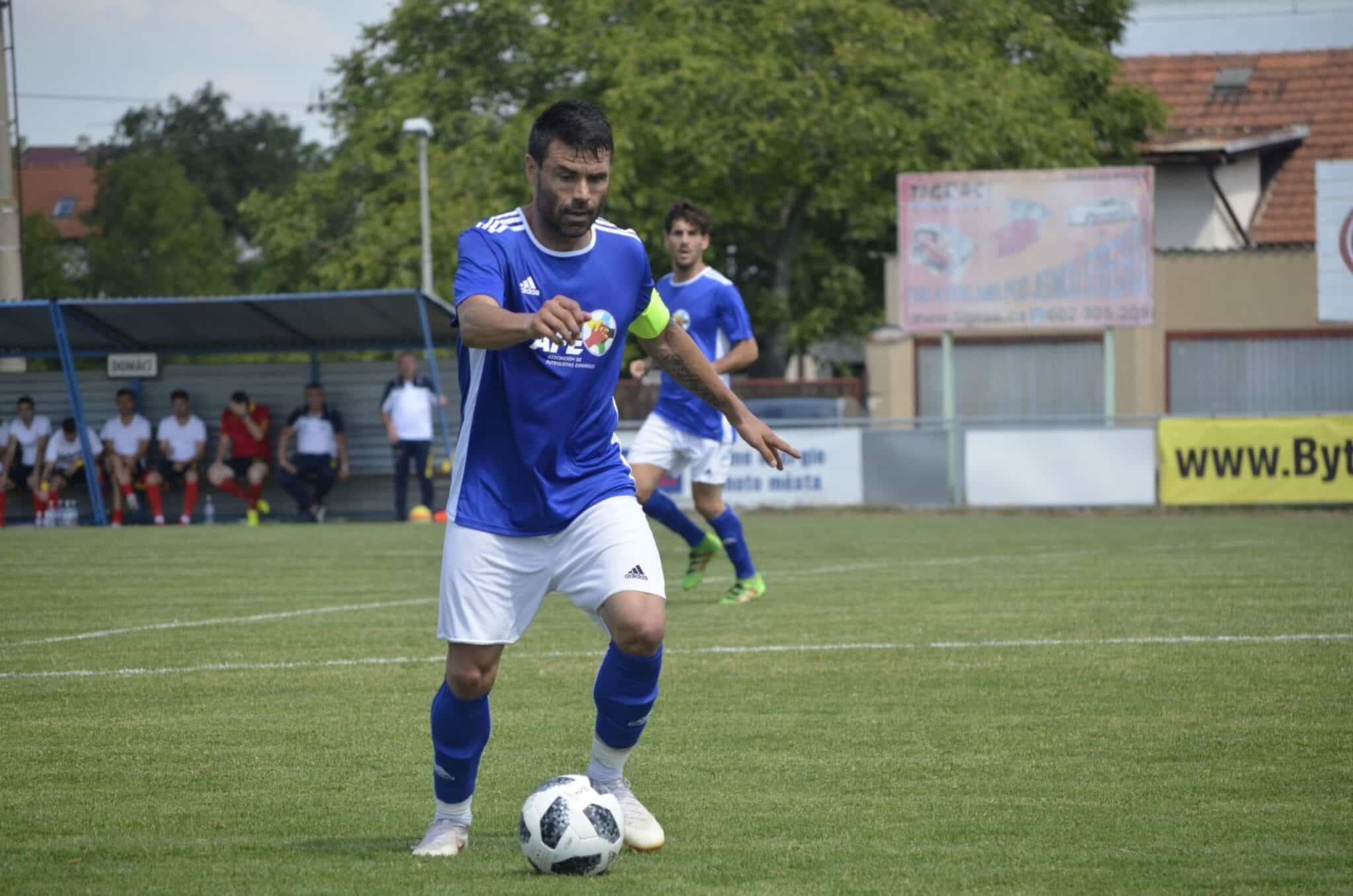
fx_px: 7594
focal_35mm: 202
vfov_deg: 6.8
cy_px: 448
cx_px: 676
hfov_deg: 10.2
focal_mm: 135
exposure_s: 1/1600
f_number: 5.6
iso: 400
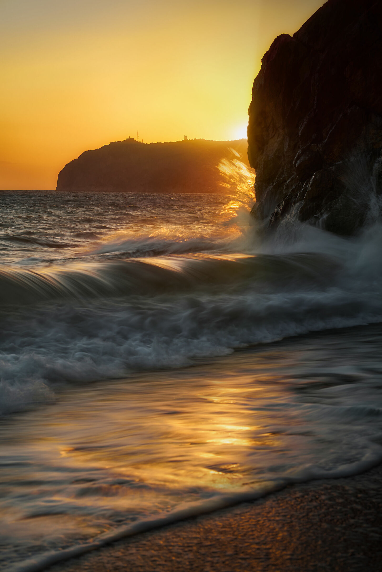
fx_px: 1351
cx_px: 191
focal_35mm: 85
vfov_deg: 23.9
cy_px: 286
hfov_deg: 16.1
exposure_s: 1/5
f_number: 13
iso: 50
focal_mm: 85
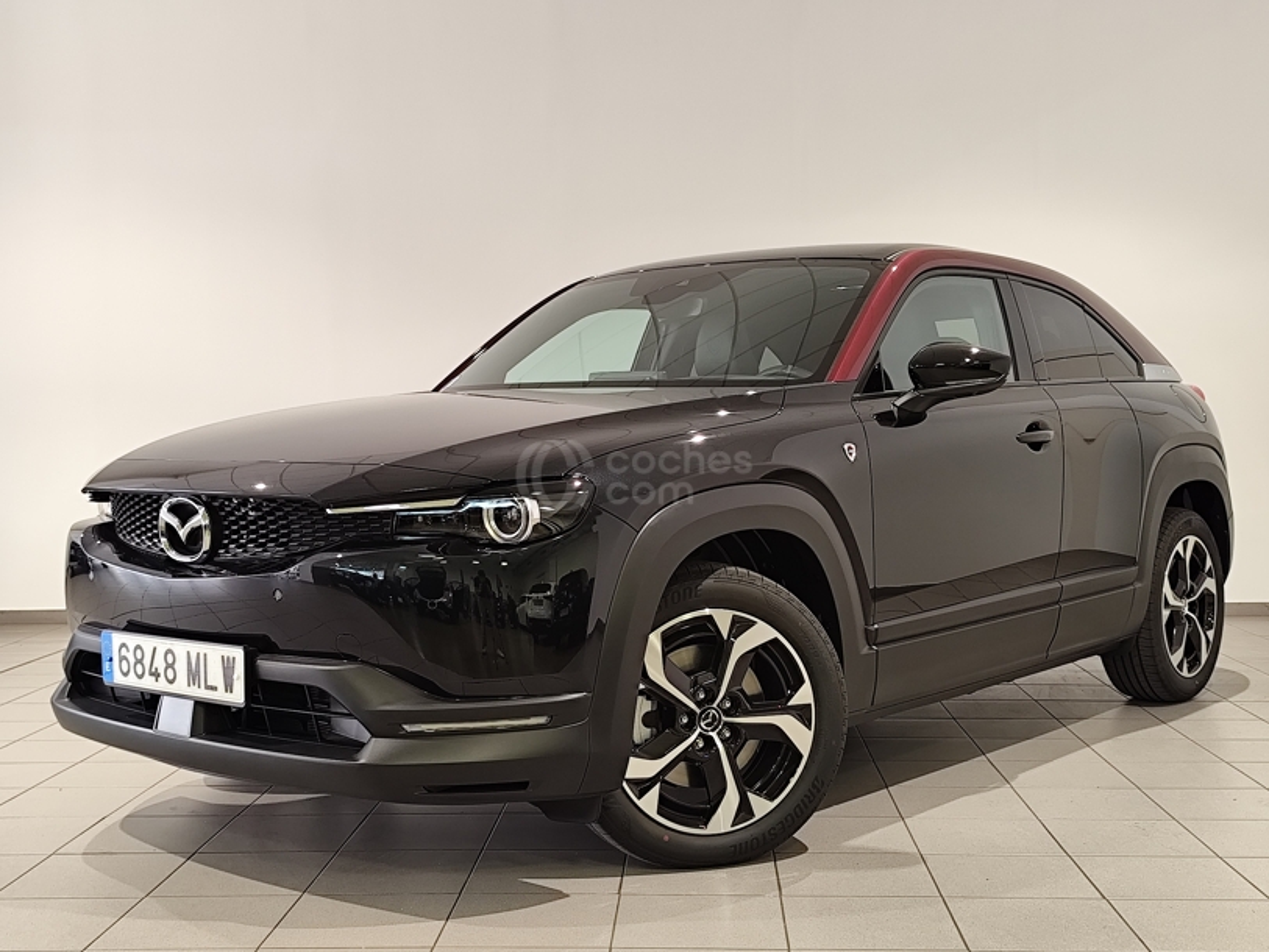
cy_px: 476
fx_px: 1540
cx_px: 634
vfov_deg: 34.4
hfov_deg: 44.8
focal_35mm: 42
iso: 640
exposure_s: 1/50
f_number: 1.65
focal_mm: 6.19
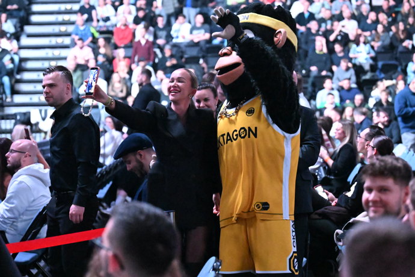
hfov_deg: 18.9
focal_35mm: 108
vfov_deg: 12.7
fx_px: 1245
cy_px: 138
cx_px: 208
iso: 20000
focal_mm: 72
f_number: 2.8
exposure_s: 1/640
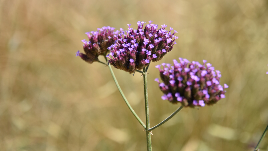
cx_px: 134
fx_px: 1123
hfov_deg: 13.6
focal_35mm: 158
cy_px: 63
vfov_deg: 7.7
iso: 100
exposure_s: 1/320
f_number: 6.3
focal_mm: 150
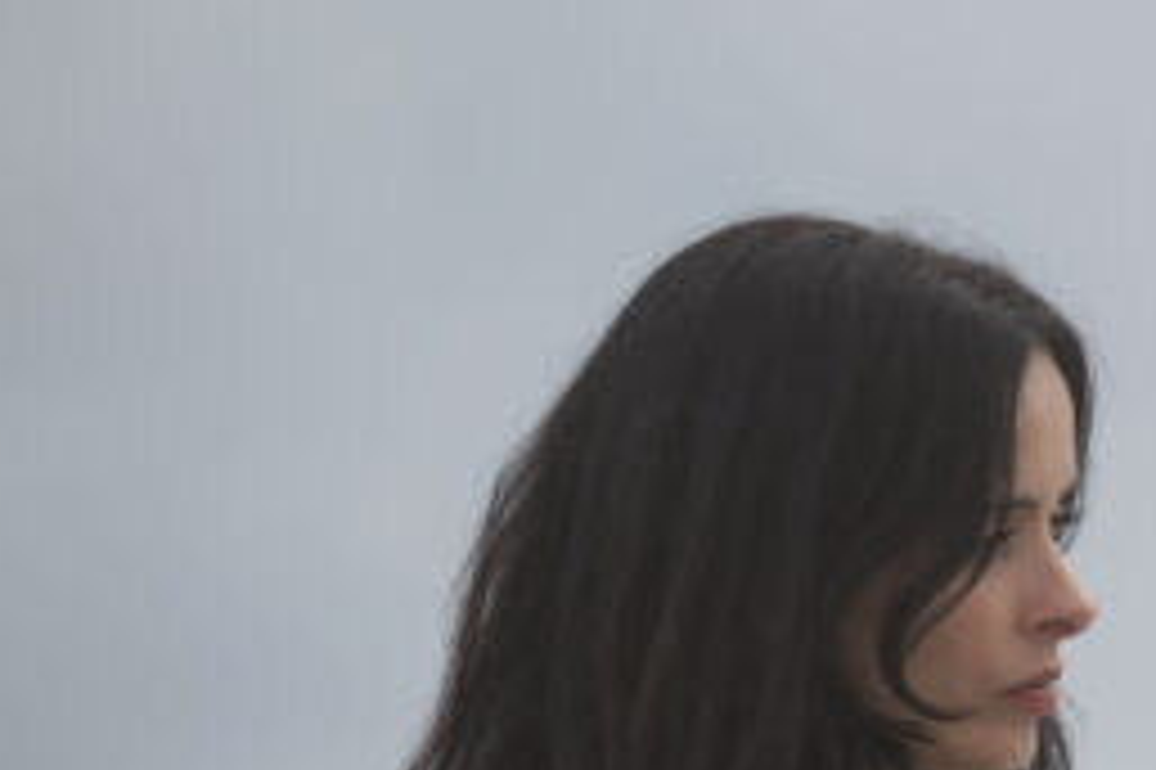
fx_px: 16334
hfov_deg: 4.0
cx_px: 1691
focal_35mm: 509
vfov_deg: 2.7
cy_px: 1076
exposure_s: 1/320
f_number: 5
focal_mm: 170
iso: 50
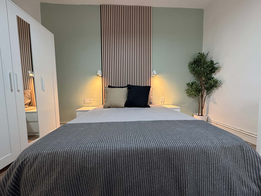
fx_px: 106
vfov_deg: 85.7
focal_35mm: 14
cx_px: 130
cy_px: 98
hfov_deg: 102.1
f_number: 2.2
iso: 320
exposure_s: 1/100
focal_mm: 2.22
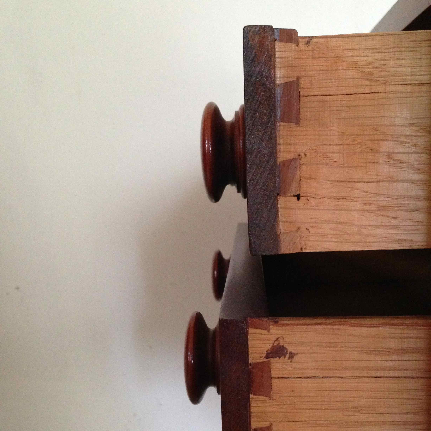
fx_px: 549
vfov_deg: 42.6
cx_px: 215
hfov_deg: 42.8
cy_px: 262
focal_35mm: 39
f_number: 2.4
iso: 500
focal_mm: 4.13
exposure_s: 1/15
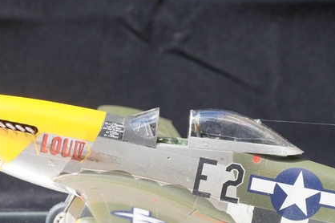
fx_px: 4007
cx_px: 203
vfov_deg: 3.2
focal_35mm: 431
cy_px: 173
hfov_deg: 4.8
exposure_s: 1/320
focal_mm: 120
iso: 100
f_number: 5.6
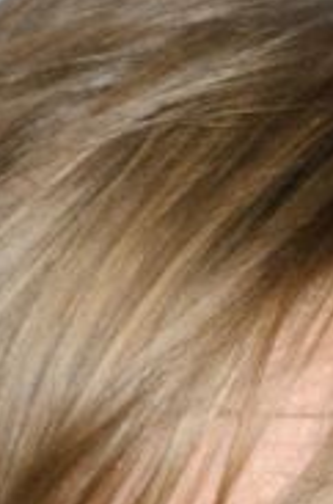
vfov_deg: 2.6
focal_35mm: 803
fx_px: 11205
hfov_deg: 1.7
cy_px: 846
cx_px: 281
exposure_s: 1/200
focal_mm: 130
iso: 640
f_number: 8
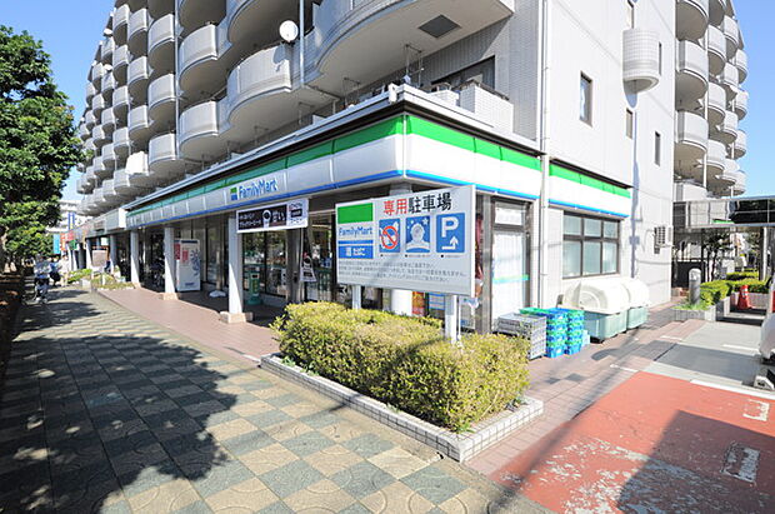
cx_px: 388
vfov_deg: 69.4
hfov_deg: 92.5
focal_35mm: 17
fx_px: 371
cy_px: 257
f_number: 8
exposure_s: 1/250
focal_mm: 11.5
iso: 200
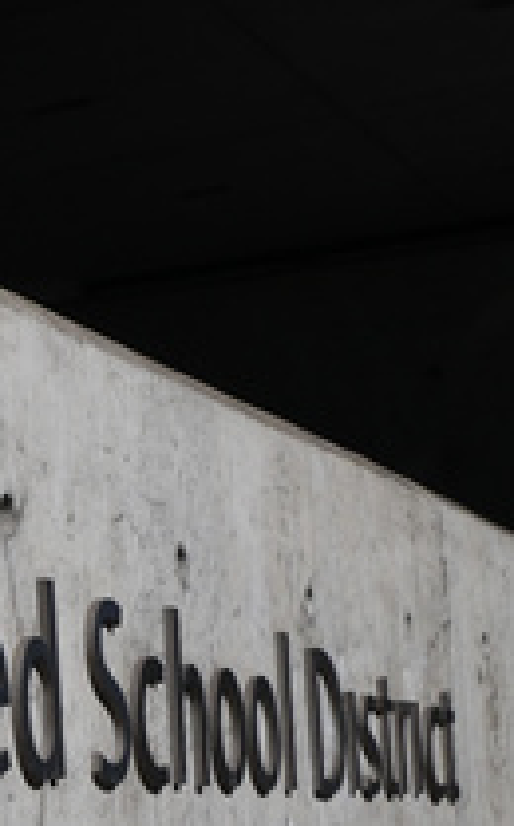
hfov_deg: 8.8
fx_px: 2699
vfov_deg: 17.2
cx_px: -1060
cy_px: 739
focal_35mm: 120
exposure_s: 1/500
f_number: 13
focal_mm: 24
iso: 250
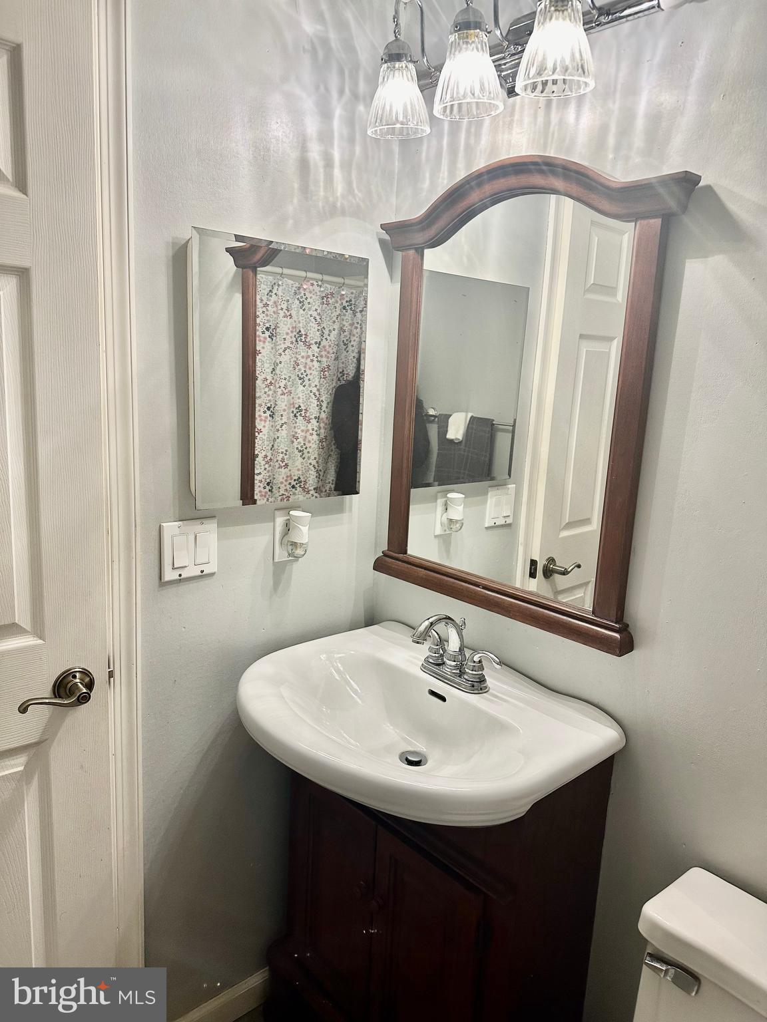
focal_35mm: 24
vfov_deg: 71.6
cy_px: 511
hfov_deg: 56.8
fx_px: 709
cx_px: 384
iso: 200
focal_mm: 6.86
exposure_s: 1/120
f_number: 1.78
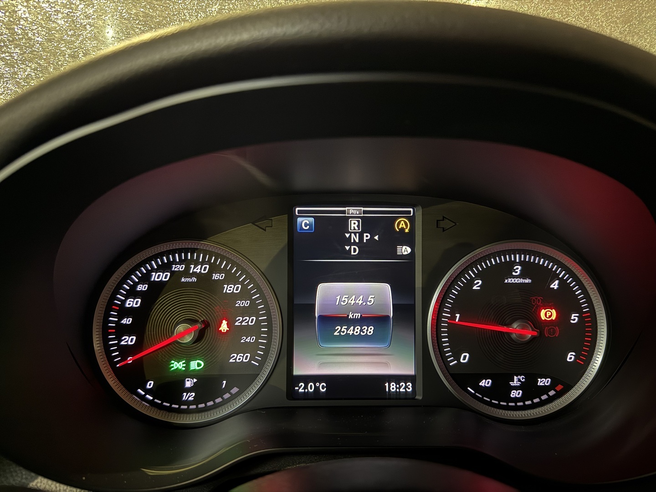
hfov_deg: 71.6
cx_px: 328
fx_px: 455
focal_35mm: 24
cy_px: 246
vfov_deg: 56.8
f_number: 1.78
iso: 2000
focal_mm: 6.76
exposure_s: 1/9
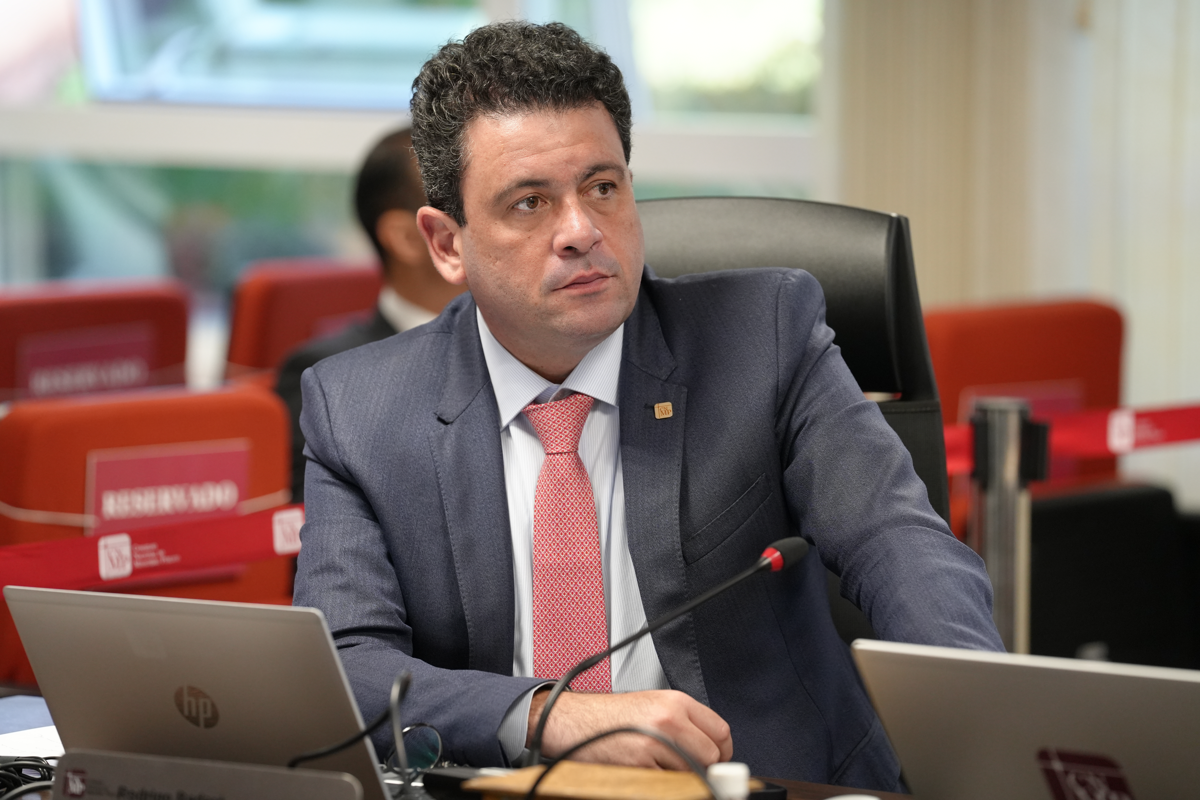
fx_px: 6666
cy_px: 400
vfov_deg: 6.9
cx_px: 600
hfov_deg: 10.3
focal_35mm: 200
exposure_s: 1/200
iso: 2500
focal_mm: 200
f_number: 4
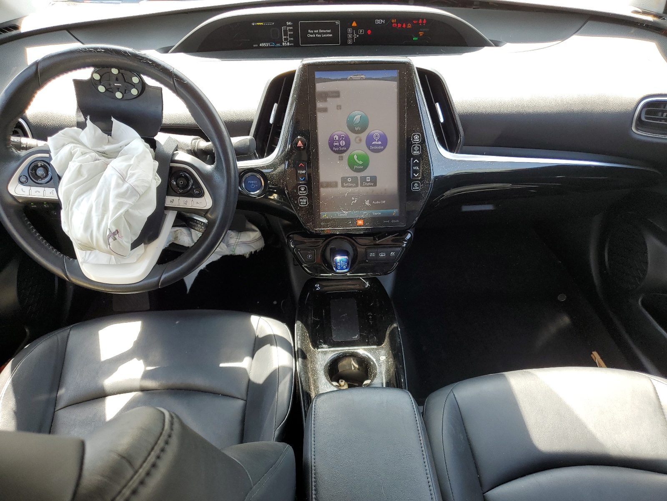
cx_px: 334
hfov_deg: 67.3
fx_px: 501
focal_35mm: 26
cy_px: 250
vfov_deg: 53.1
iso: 50
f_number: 1.5
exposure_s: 1/156
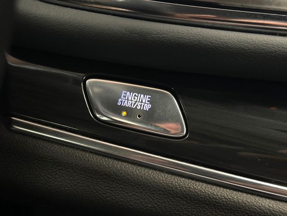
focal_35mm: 48
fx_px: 398
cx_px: 144
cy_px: 108
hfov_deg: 39.7
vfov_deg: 30.3
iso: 1000
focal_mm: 6.86
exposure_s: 1/15
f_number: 1.78
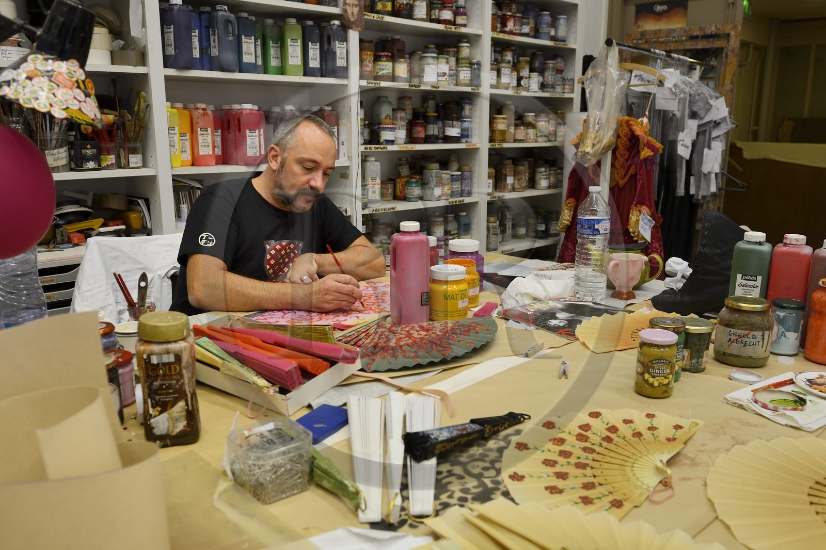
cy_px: 275
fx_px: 619
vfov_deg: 47.9
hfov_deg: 67.4
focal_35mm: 27
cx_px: 413
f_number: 4.5
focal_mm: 27
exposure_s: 1/80
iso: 1250
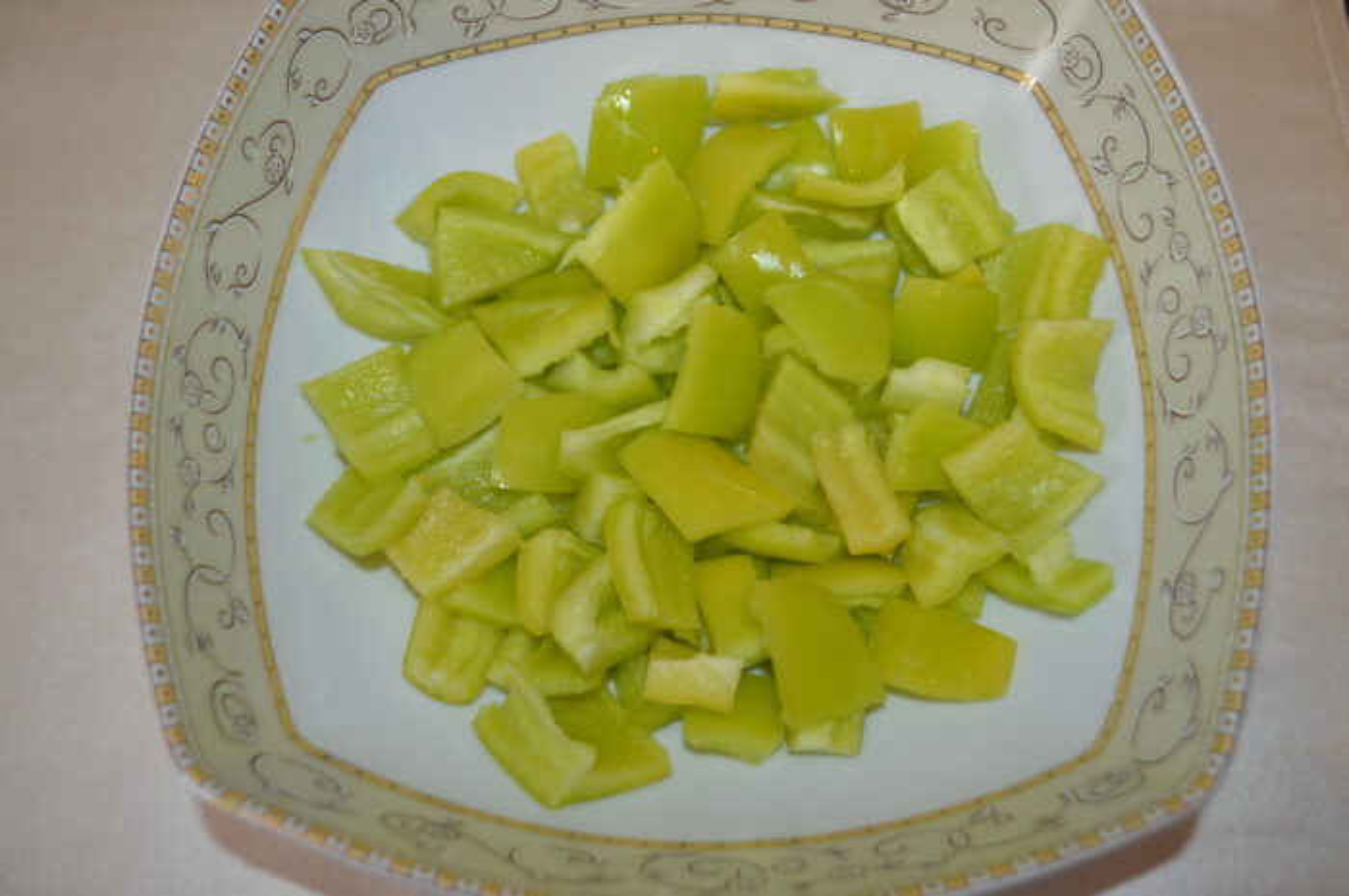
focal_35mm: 33
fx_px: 1235
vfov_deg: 39.9
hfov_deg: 57.3
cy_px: 448
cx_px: 674
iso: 400
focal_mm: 22
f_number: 3.8
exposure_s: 1/60
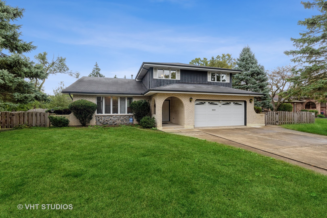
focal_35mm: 17
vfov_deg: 70.5
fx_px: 154
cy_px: 109
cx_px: 164
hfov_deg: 93.3
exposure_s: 1/15
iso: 200
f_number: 9
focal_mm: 17
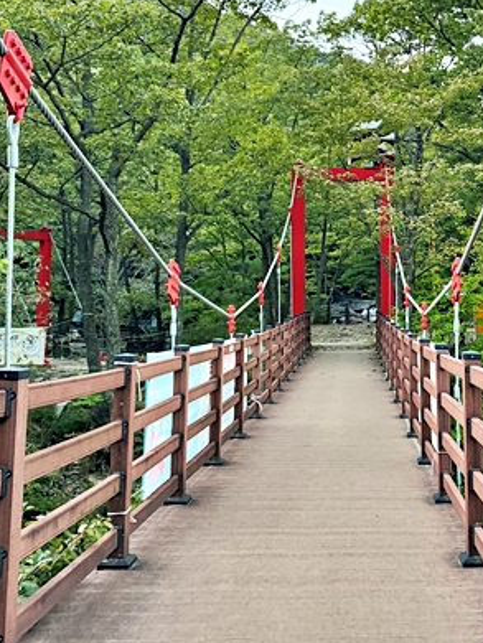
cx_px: 346
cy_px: 204
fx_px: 762
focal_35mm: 41
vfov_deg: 44.9
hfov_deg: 34.6
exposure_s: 1/75
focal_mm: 6.76
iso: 200
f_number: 1.78
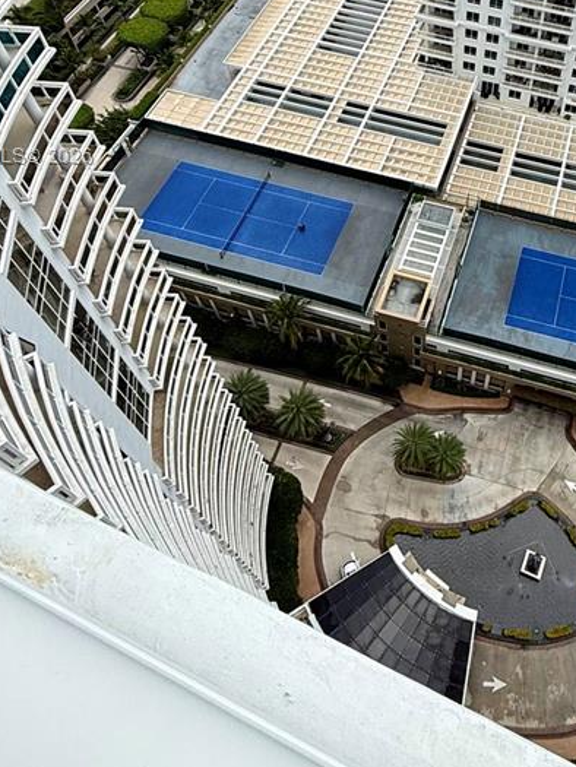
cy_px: 158
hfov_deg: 41.8
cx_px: 480
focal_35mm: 32
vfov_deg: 53.2
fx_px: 710
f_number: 2.2
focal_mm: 2.22
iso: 50
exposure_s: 1/514
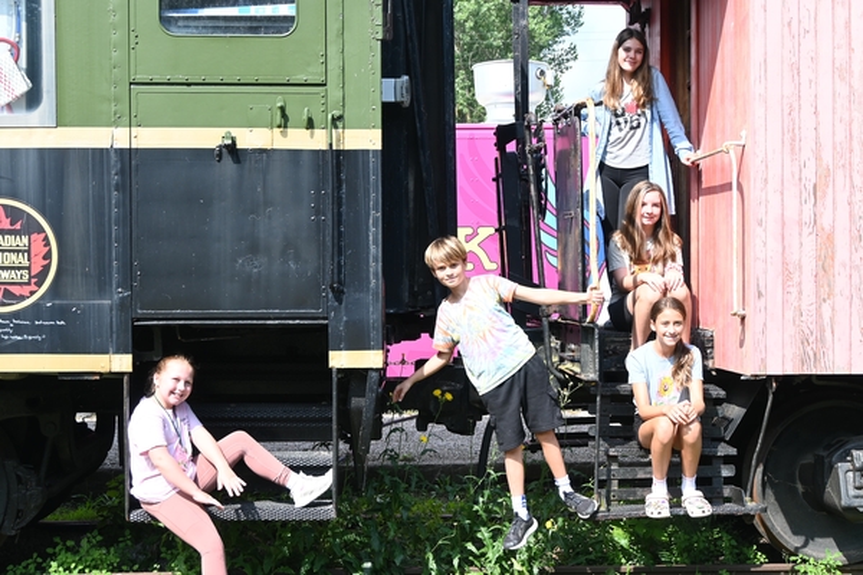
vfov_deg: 26.5
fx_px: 1222
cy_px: 288
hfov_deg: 38.9
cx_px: 432
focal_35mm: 51
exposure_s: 1/250
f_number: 5.6
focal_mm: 34
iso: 140
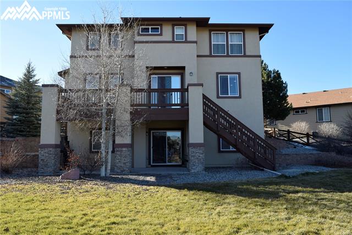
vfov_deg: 47.9
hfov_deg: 67.4
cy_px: 118
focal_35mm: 27
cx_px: 176
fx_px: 264
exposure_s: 1/250
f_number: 8
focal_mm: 18
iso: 250
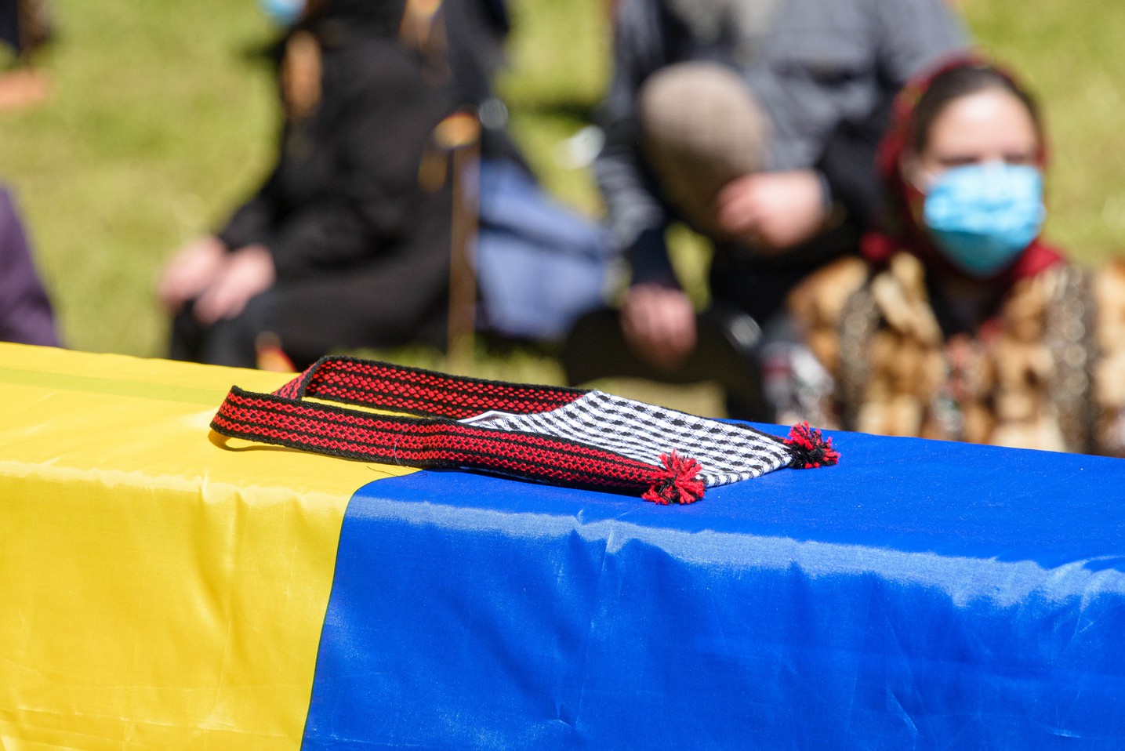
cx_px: 562
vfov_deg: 4.6
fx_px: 9378
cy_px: 376
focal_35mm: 300
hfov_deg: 6.9
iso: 800
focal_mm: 300
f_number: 10
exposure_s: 1/1600
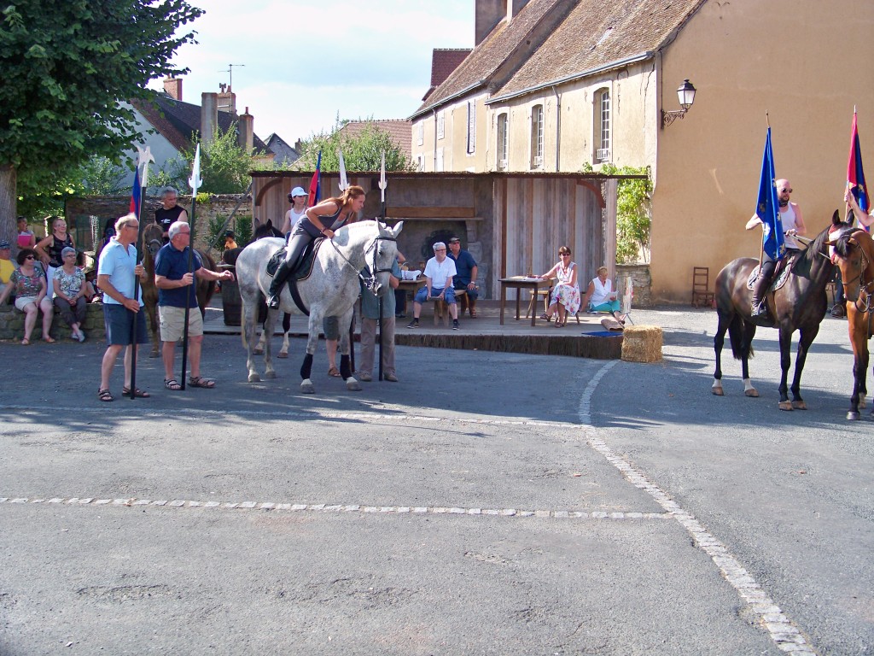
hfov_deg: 45.8
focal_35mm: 41
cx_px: 437
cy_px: 328
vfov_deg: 35.1
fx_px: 1035
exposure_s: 1/400
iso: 80
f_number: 2.8
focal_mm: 7.6
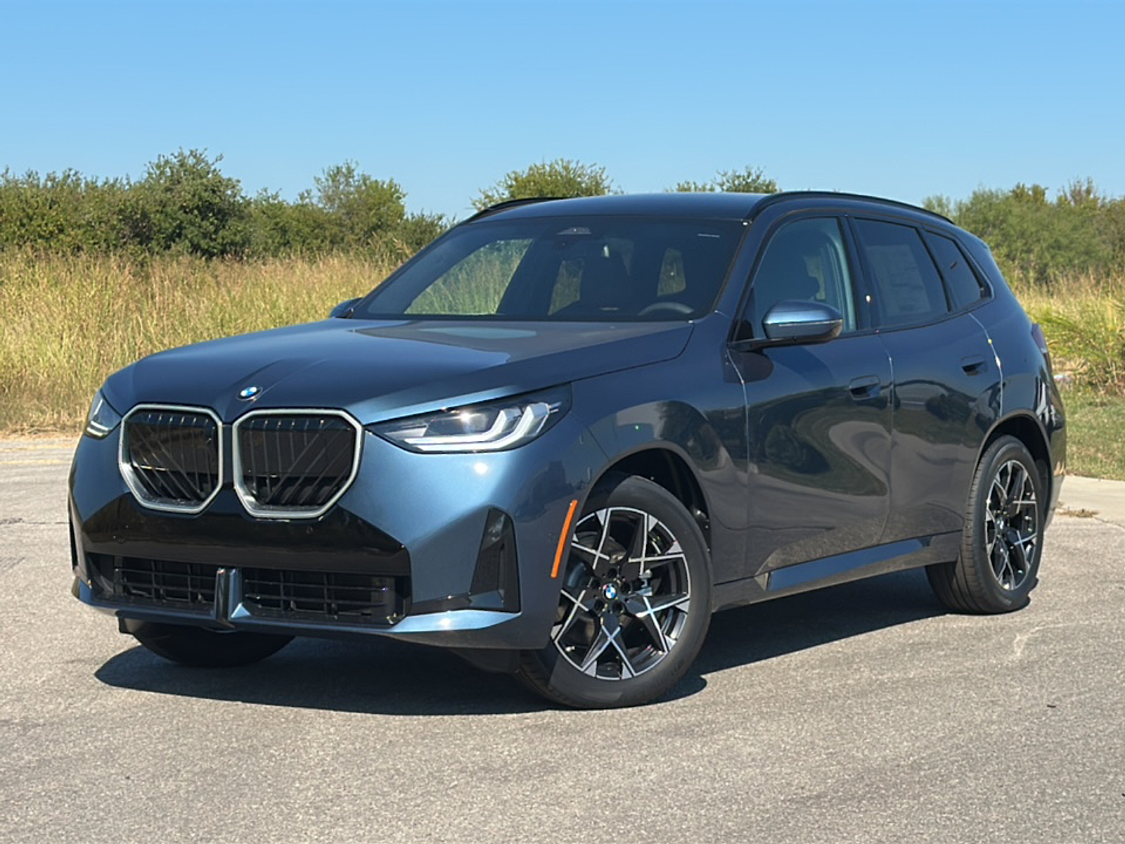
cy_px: 422
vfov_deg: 23.7
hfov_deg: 31.2
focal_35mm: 62
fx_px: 2015
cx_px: 562
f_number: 1.78
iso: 80
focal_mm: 6.86
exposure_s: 1/5051
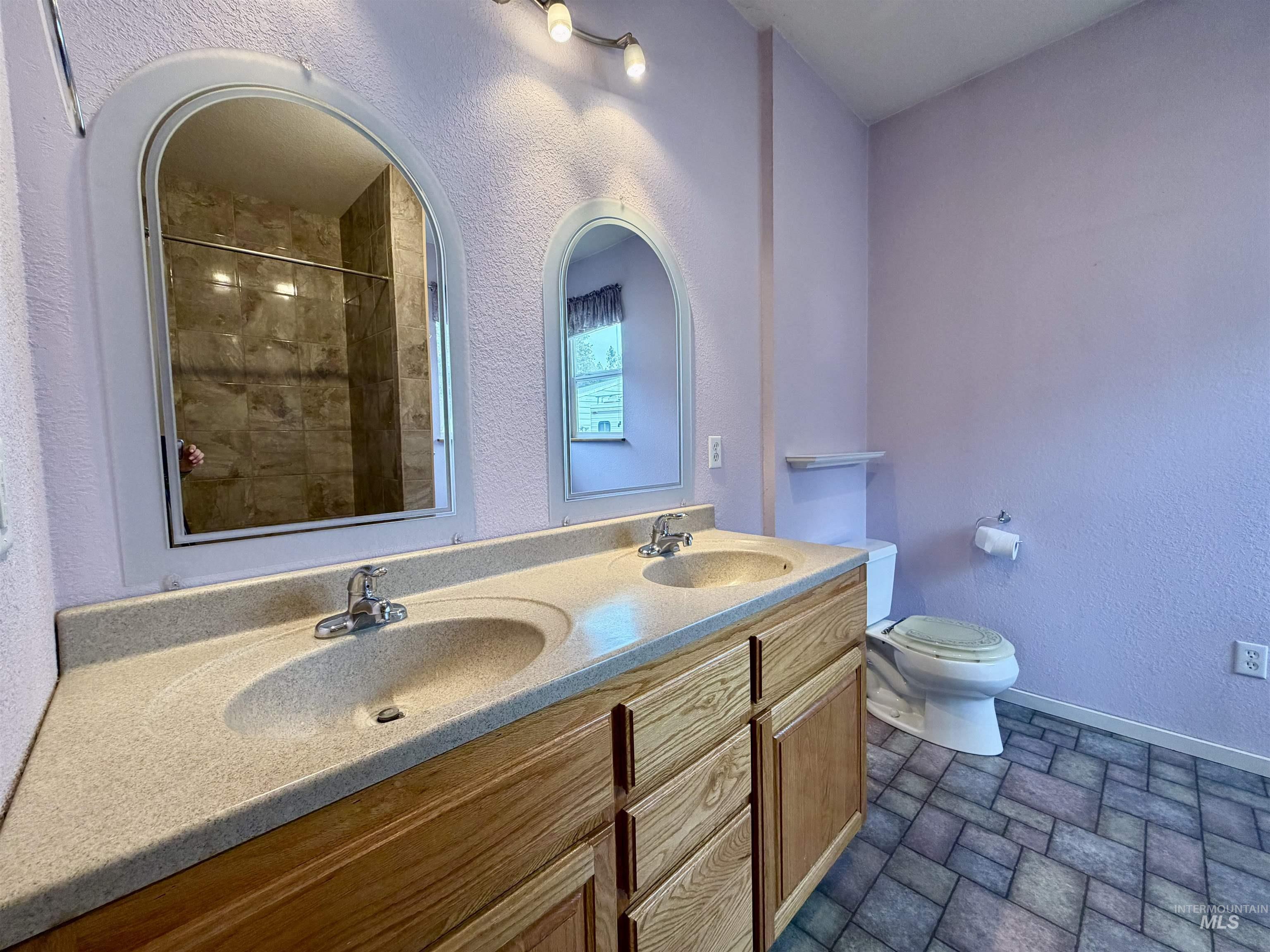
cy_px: 476
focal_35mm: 14
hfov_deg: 102.1
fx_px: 514
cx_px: 635
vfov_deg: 85.7
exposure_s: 1/120
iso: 250
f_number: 2.2
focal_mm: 2.22
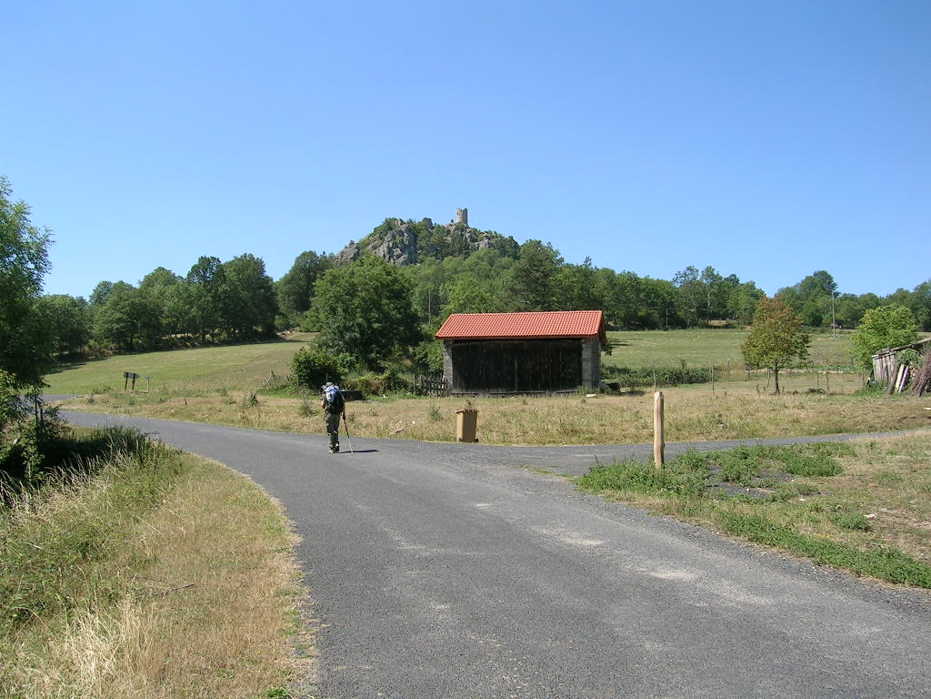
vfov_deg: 40.7
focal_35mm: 35
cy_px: 350
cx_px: 466
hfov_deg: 52.6
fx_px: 941
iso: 50
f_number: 4.8
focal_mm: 5.4
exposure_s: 1/313
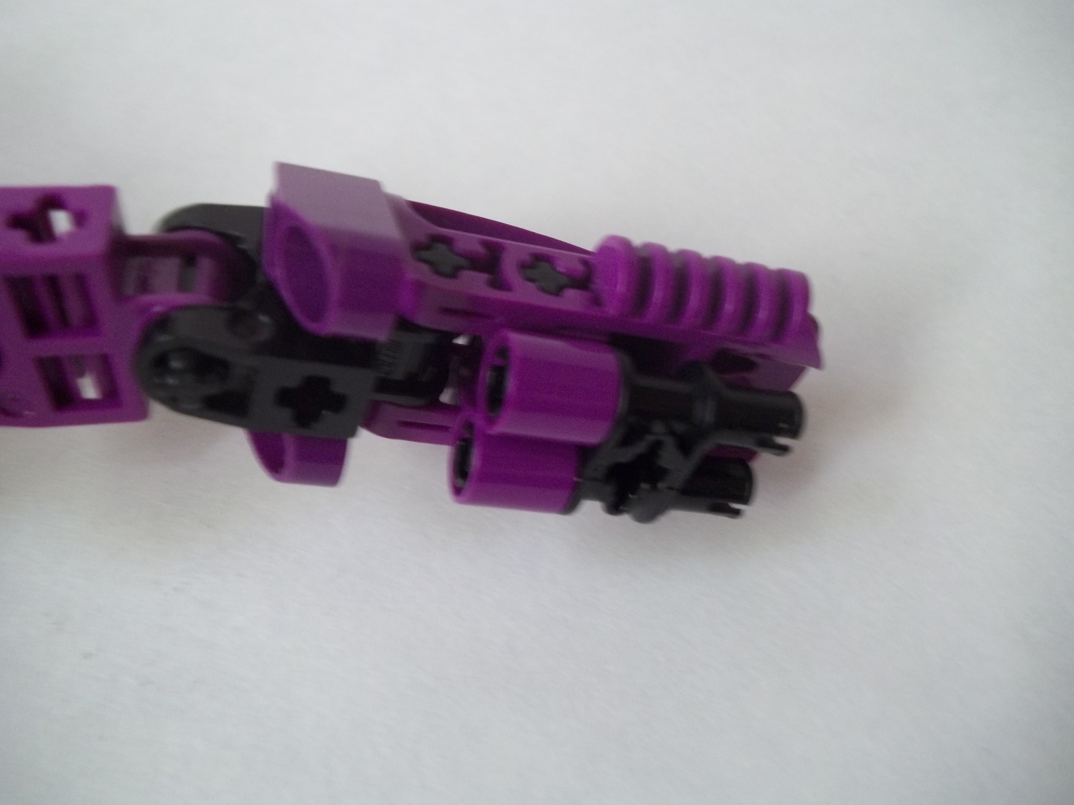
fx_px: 993
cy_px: 402
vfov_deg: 44.2
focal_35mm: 32
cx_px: 537
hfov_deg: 56.8
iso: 160
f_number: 2.9
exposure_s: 1/15
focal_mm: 5.7
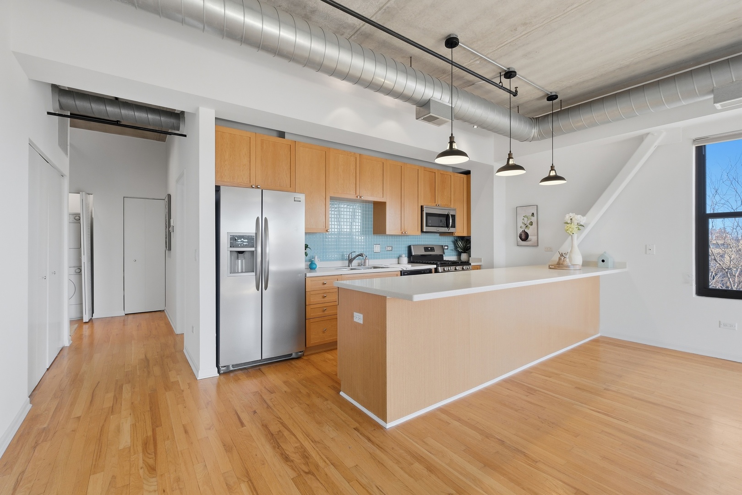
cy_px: 248
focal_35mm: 15
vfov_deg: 77.3
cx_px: 371
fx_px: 309
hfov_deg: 100.4
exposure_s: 1/220
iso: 640
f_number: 7.1
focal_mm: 10
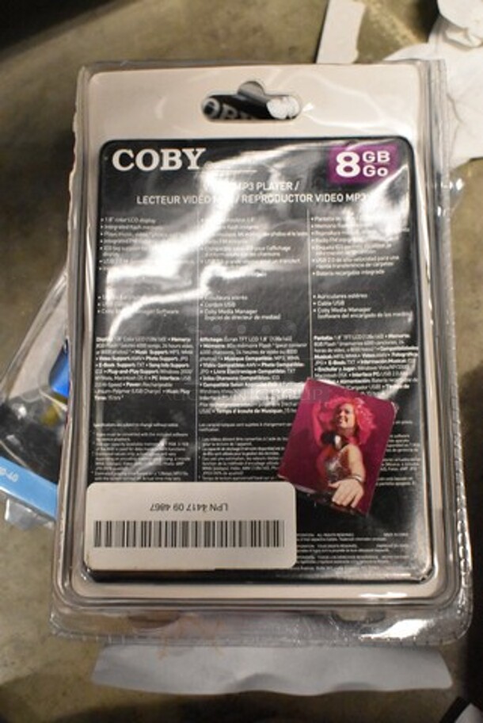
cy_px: 362
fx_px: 753
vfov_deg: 51.2
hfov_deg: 35.6
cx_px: 242
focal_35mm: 38
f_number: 5.6
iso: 9000
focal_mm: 25
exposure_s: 1/125
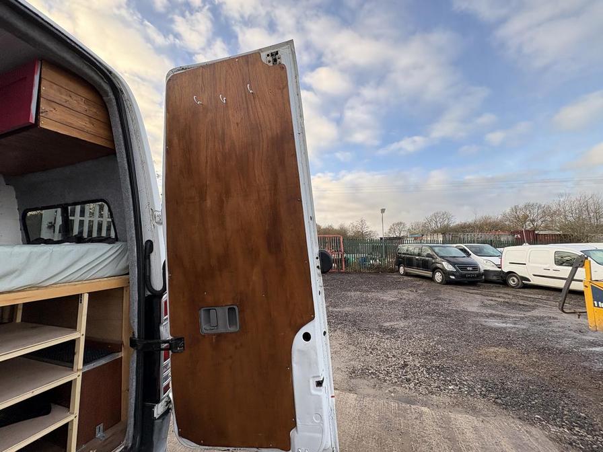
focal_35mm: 14
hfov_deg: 102.1
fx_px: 244
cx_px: 302
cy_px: 226
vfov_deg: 85.7
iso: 40
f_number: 2.2
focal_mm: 2.22
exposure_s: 1/247
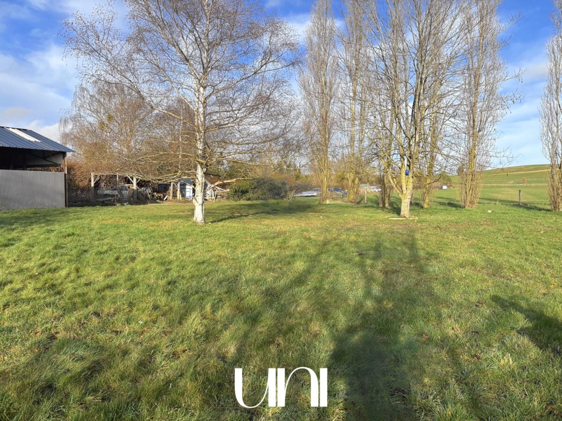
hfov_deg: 67.3
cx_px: 281
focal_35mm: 26
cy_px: 210
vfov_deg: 53.1
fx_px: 422
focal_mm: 5.96
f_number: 1.6
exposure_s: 1/1876
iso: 50
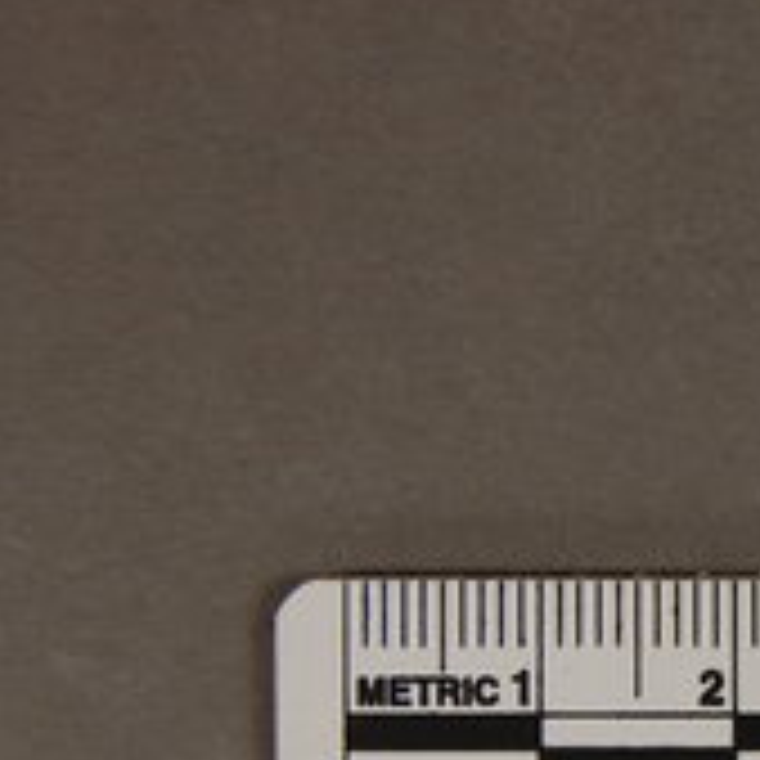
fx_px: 3900
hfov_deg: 10.9
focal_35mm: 157
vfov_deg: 11.1
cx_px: 978
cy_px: 614
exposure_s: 1/200
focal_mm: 38
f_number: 5.6
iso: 200
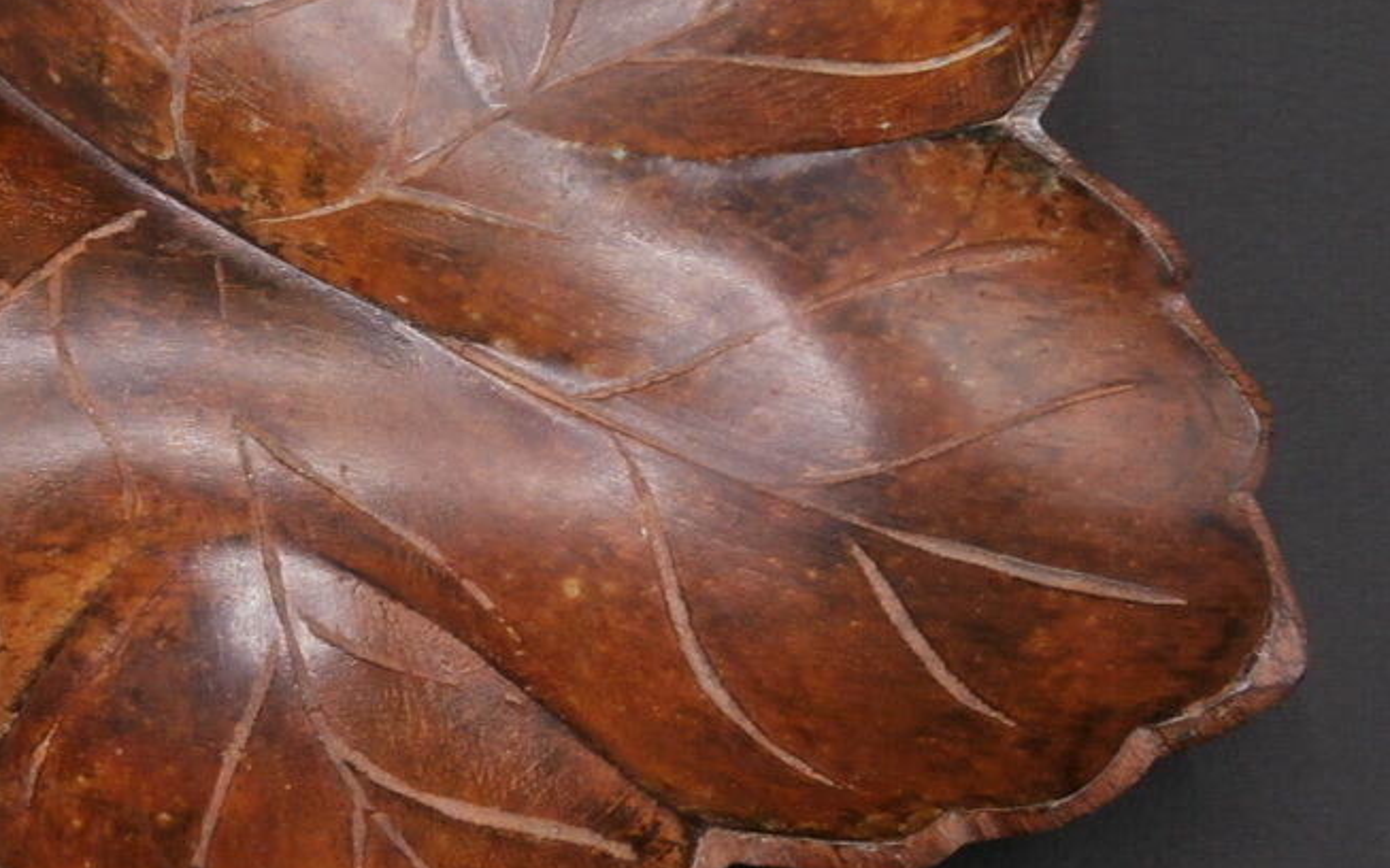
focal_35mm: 79
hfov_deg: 25.7
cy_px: 296
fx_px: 2992
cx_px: 268
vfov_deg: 16.5
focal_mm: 6.67
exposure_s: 1/160
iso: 200
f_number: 3.9
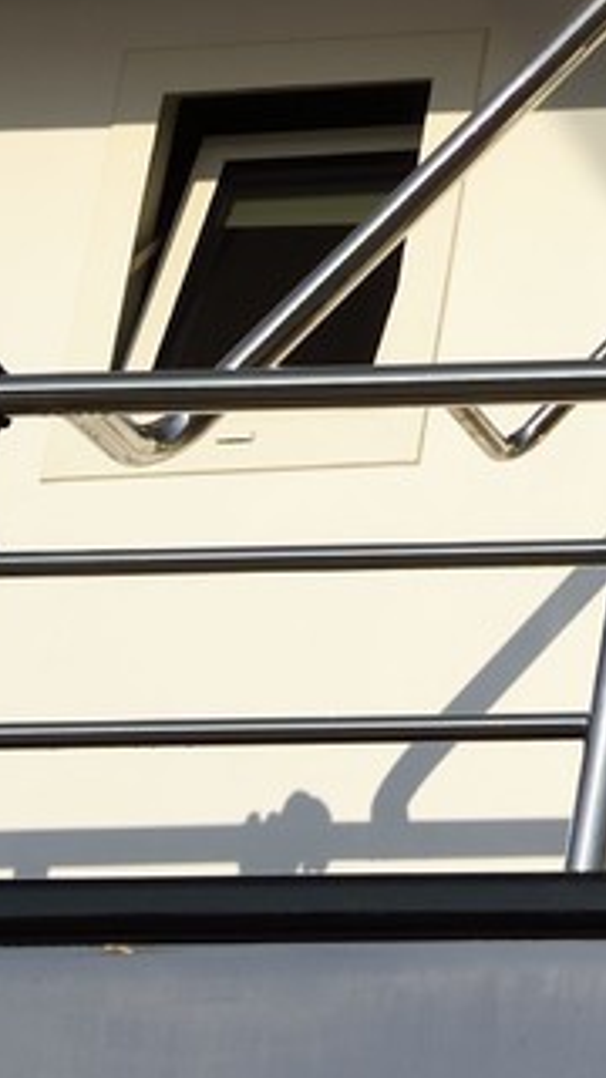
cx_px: 1690
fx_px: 5228
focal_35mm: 183
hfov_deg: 6.2
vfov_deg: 11.2
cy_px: -686
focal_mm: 35
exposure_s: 1/1000
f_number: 8
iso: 200
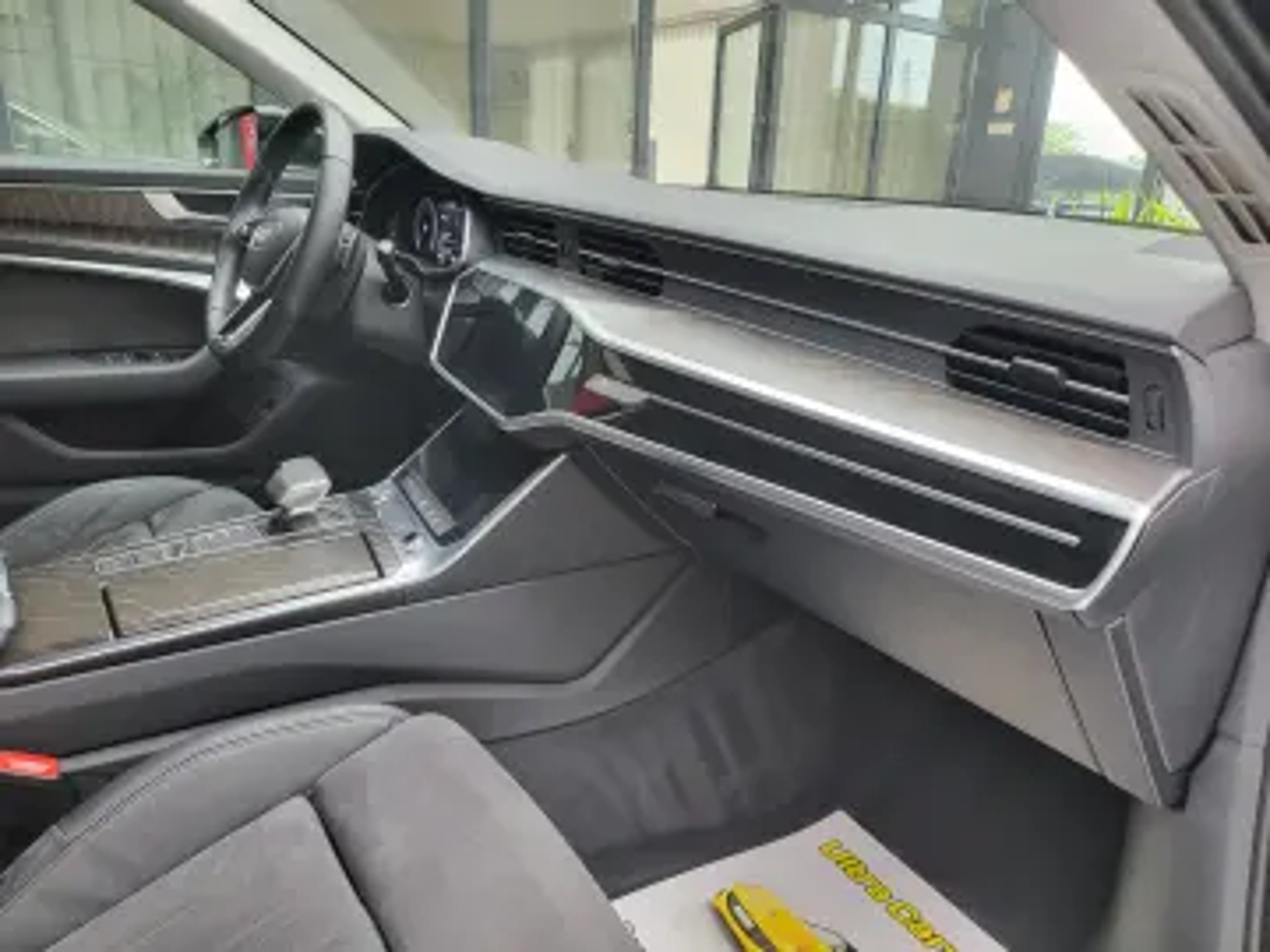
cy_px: 476
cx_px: 635
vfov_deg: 56.8
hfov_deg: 71.6
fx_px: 881
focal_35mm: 24
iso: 125
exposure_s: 1/100
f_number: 1.8
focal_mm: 5
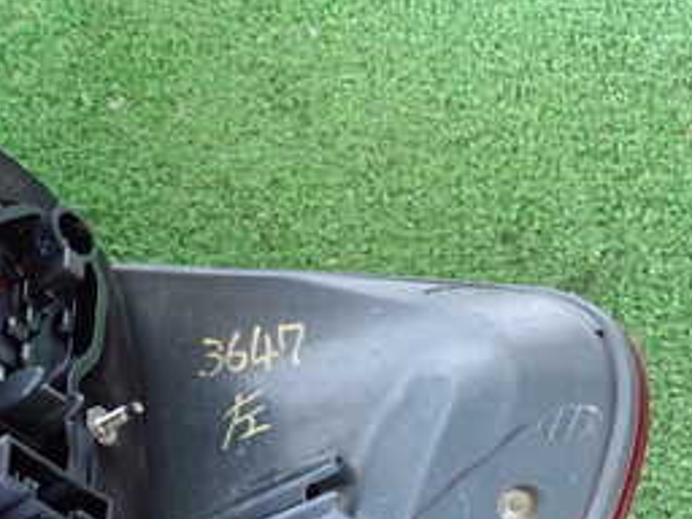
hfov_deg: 25.1
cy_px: 449
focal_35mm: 75
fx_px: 1499
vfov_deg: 19.3
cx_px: 51
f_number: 2.4
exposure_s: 1/30
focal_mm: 5.79
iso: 500
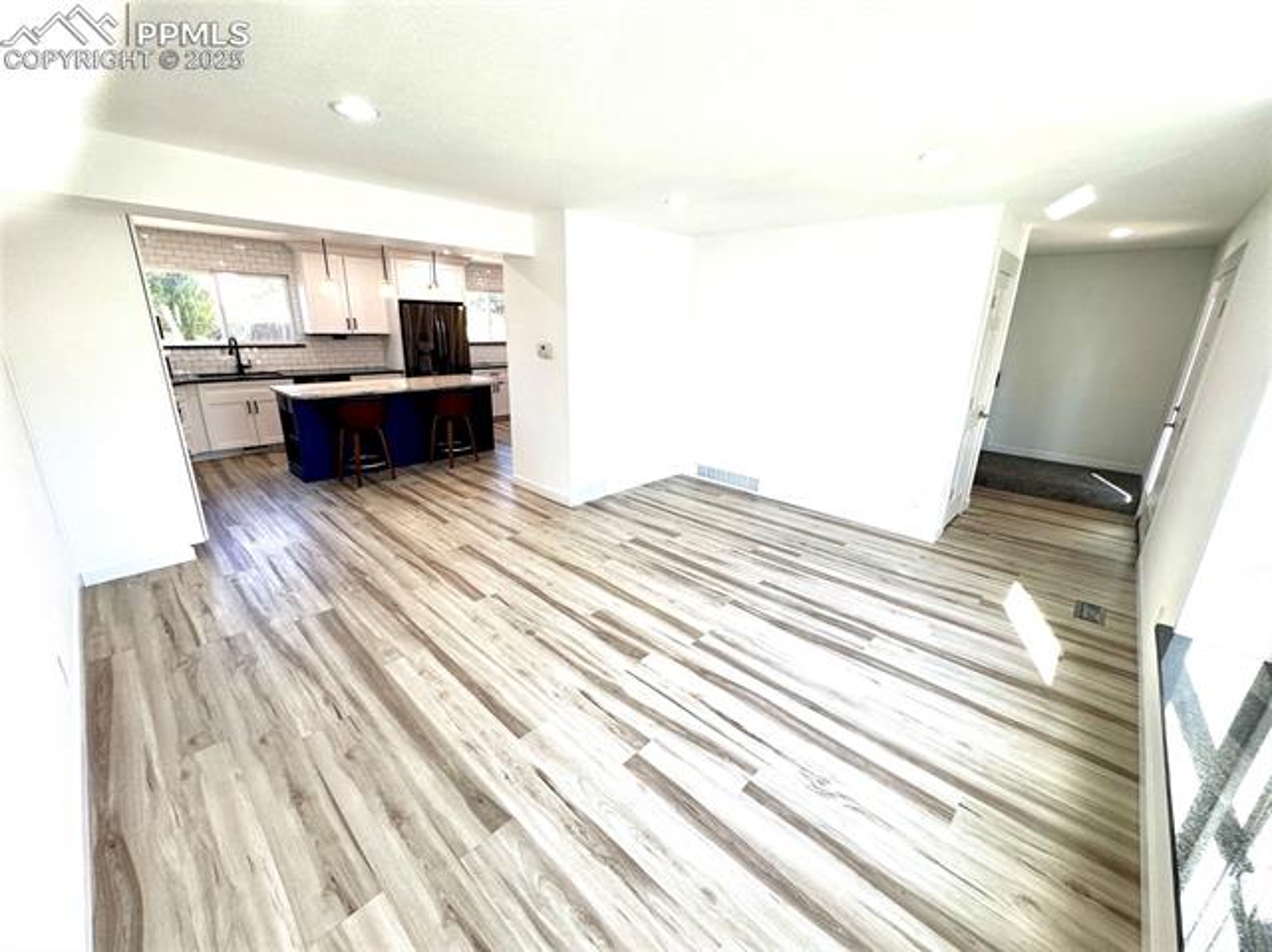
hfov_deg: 102.1
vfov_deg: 85.6
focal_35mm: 14
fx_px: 514
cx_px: 636
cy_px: 476
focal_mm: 2.22
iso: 80
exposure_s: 1/120
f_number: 2.2
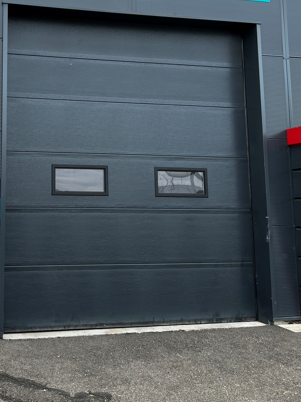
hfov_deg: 31.2
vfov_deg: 41.5
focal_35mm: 45
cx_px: 50
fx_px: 522
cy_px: 133
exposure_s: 1/140
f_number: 1.5
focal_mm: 5.7
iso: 32
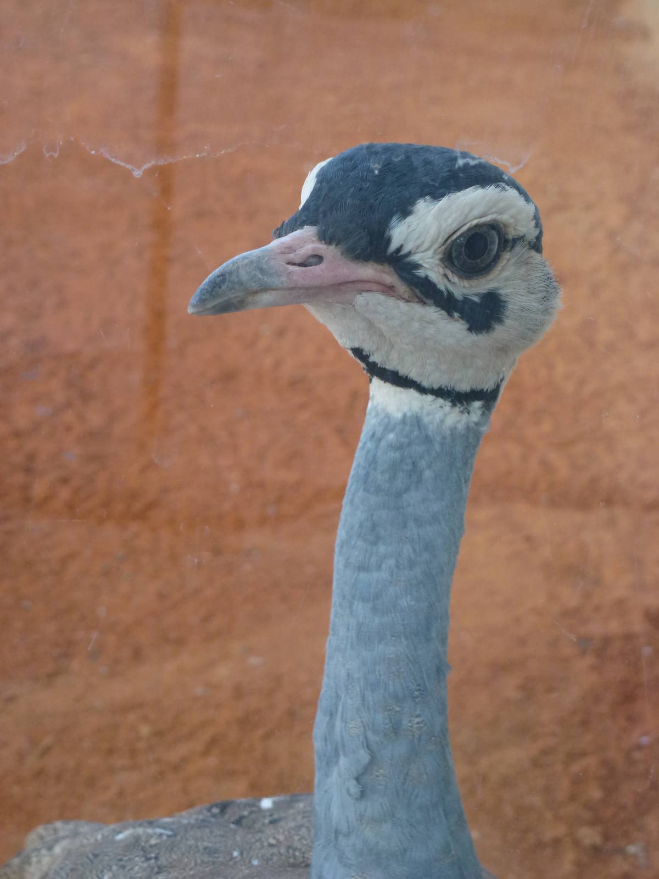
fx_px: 1548
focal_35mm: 61
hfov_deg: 24.0
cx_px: 330
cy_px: 440
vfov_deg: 31.7
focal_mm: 10.9
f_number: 4.5
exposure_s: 1/80
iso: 200
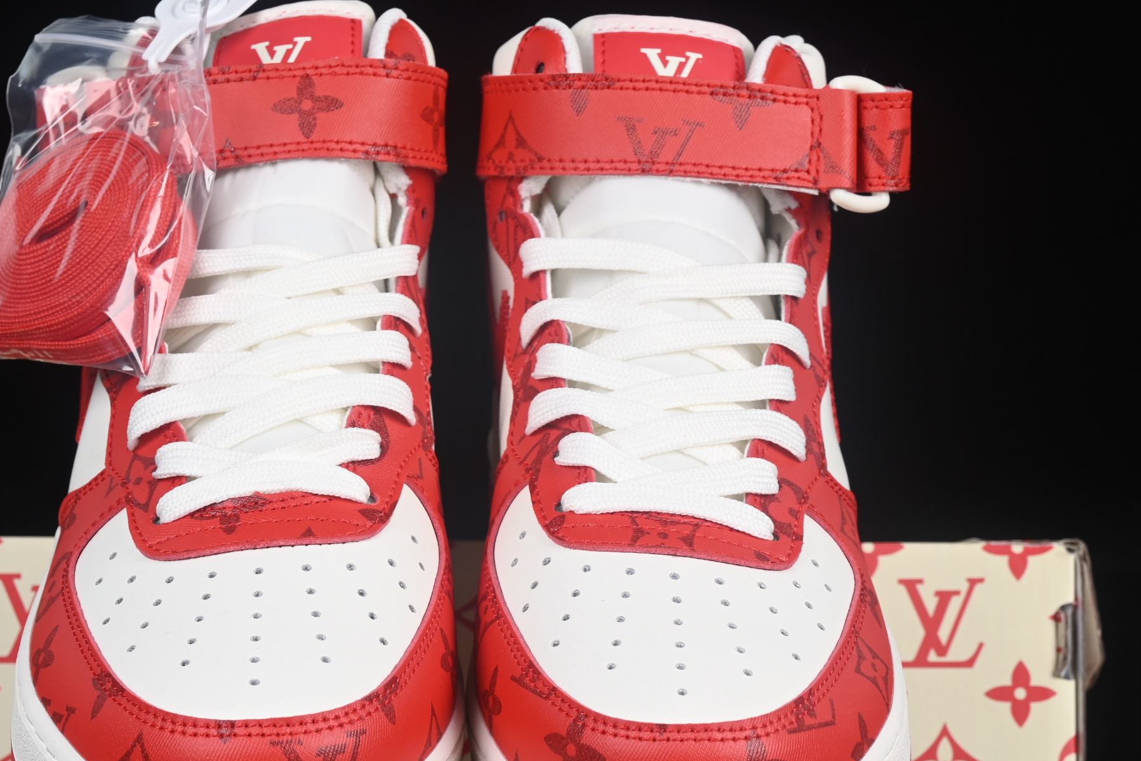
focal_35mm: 115
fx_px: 3644
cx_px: 446
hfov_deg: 17.8
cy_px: 574
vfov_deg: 11.9
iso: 160
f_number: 8
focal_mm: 50
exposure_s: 1/80
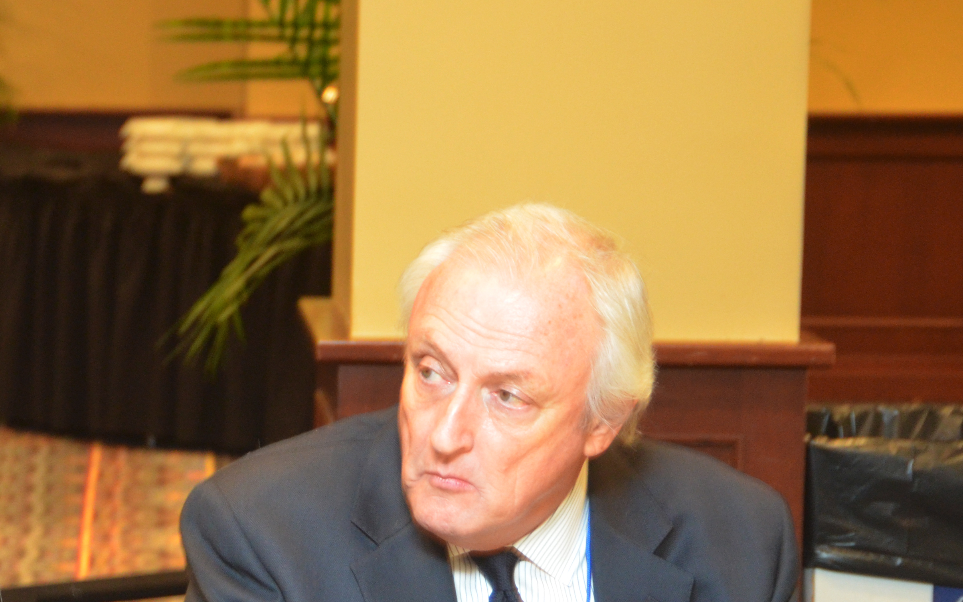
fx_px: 4252
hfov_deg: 12.8
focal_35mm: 162
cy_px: 481
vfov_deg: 8.1
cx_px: 41
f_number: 4.8
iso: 1400
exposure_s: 1/30
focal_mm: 52
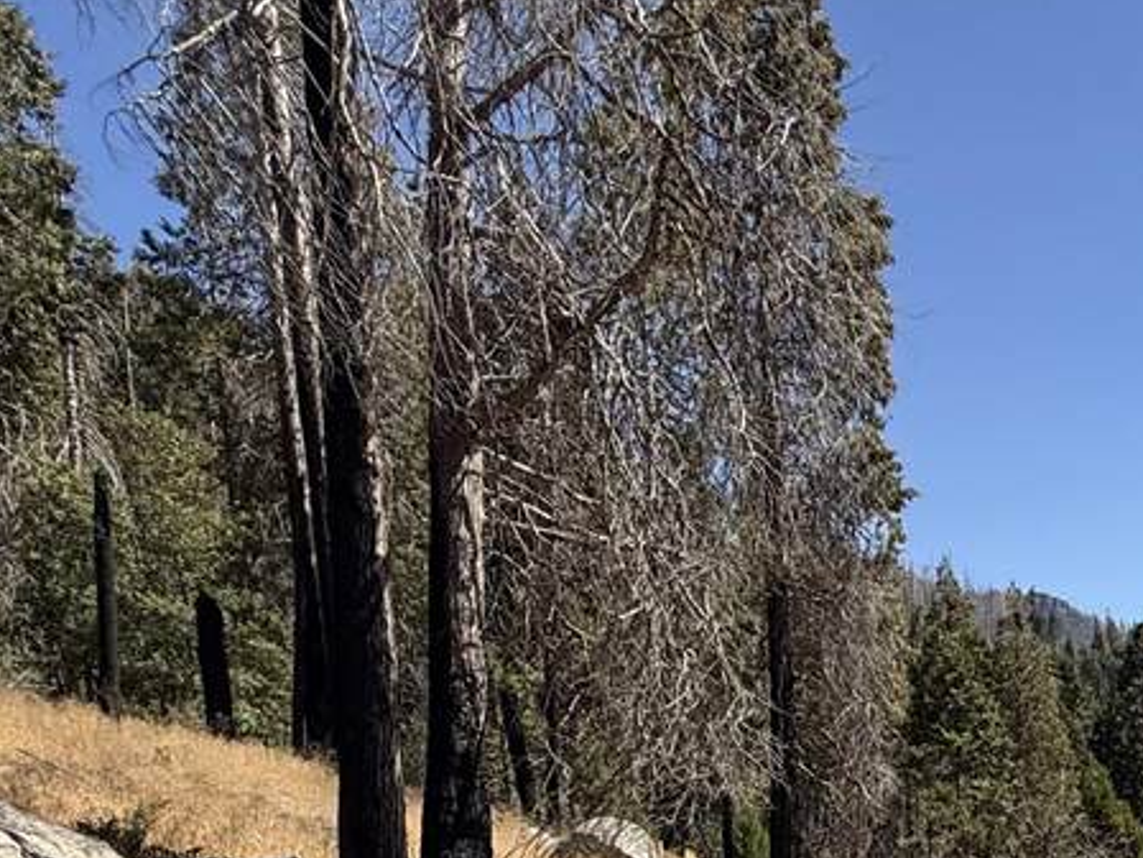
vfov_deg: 31.1
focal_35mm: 40
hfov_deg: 41.7
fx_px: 1321
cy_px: 991
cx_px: 1097
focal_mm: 2.22
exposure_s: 1/1848
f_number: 2.2
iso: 50
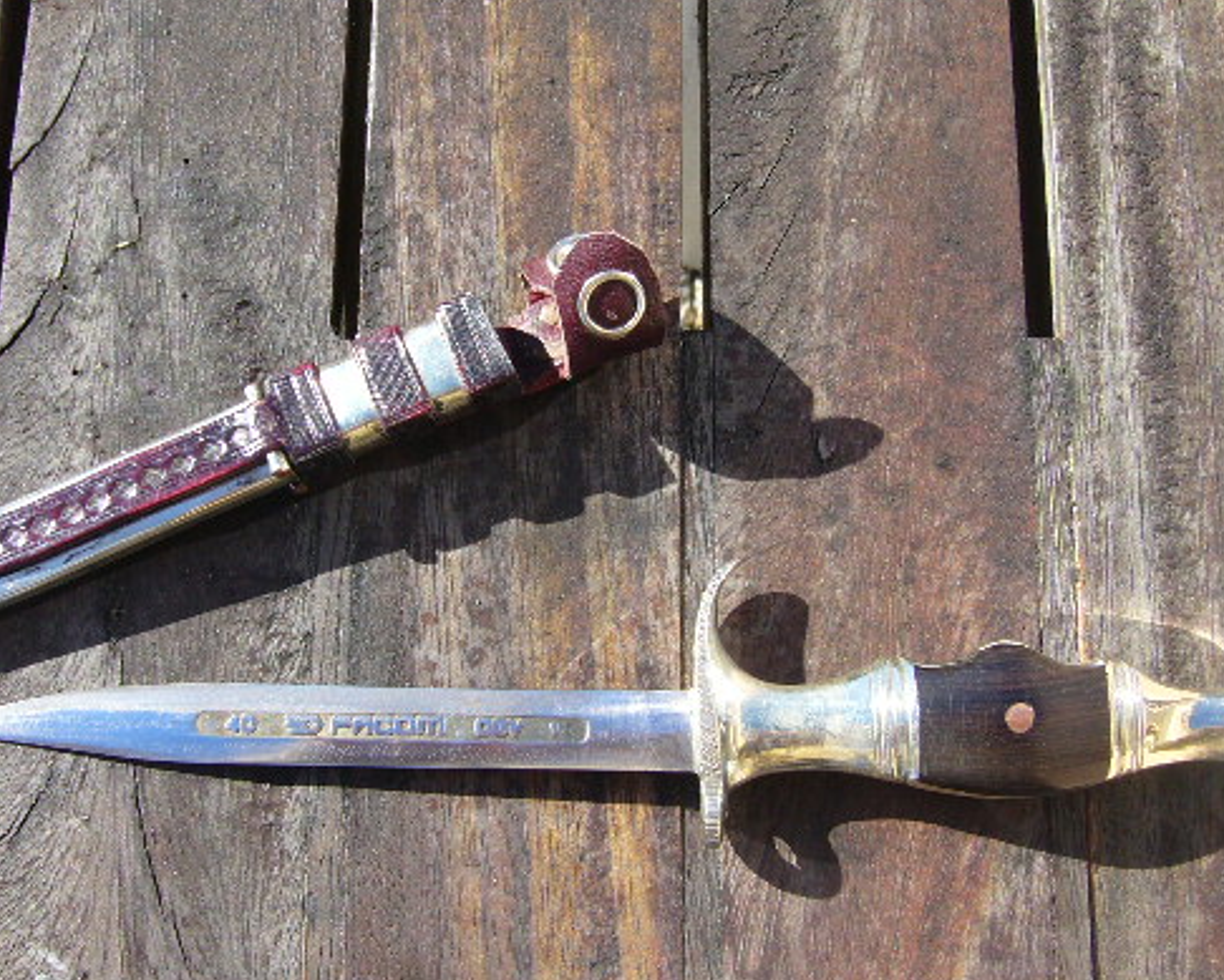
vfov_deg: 33.4
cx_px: 562
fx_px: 1630
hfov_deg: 41.1
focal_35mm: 45
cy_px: 466
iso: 80
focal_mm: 5.8
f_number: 5.6
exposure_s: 1/125
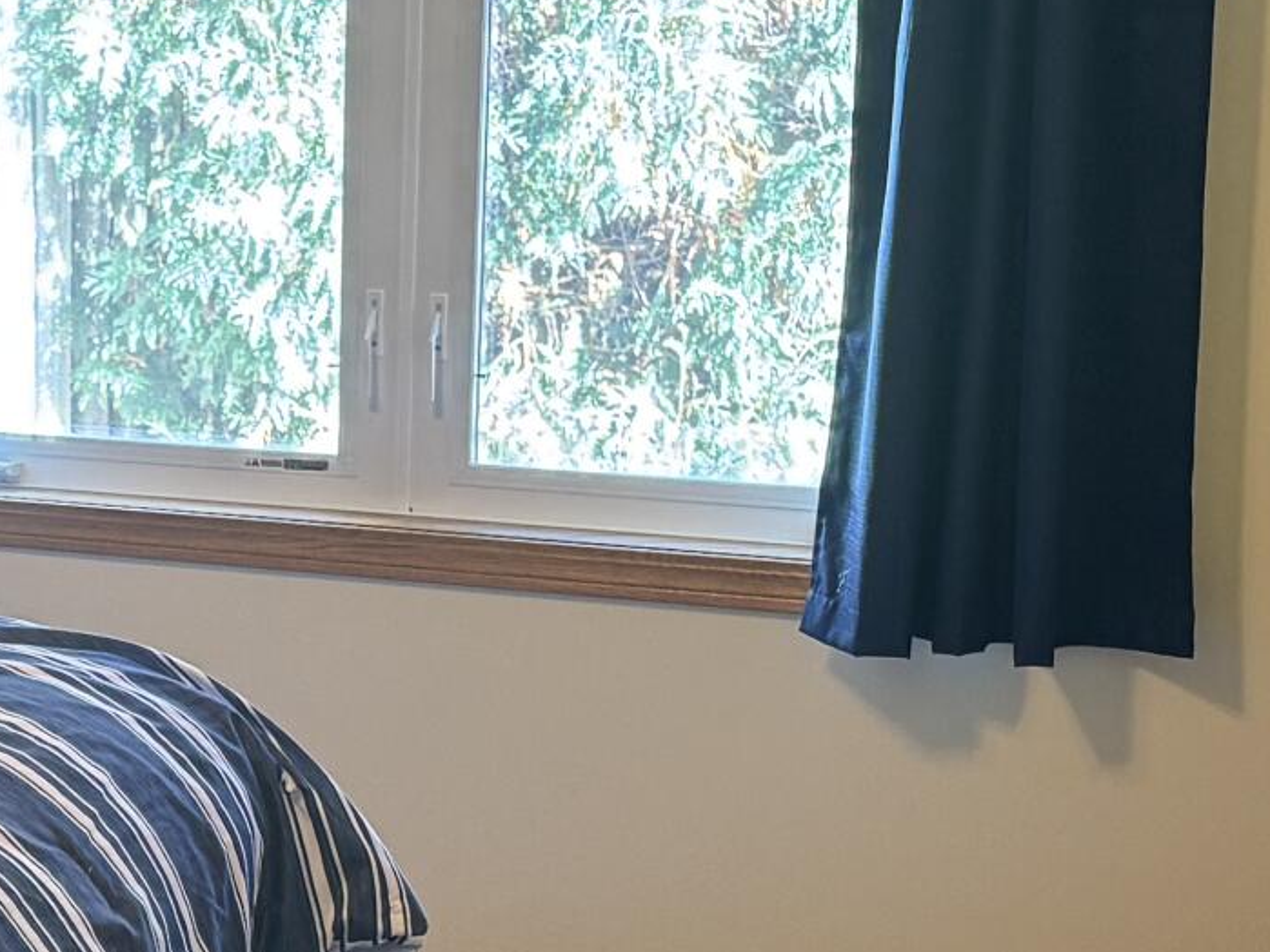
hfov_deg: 18.8
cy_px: 828
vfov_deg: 14.2
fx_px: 3778
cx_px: 129
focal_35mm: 103
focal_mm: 6.76
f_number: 1.78
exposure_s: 1/60
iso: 320
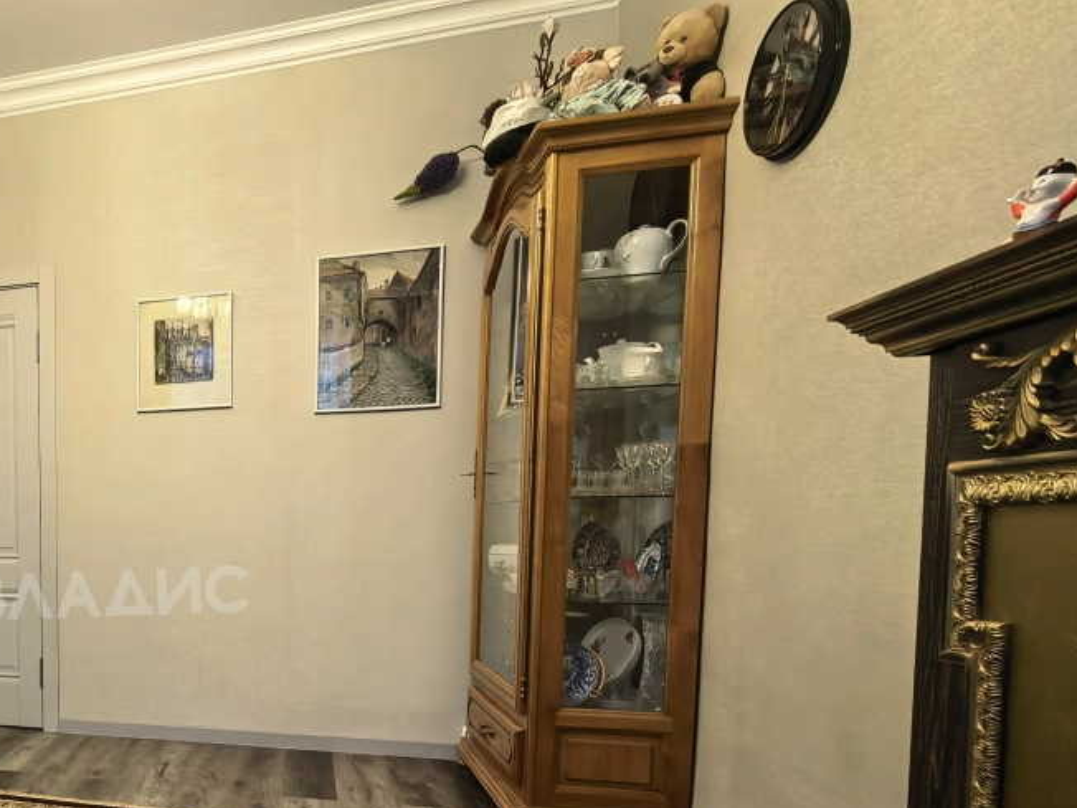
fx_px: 778
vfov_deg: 52.8
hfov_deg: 56.9
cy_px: 591
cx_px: 58
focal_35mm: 25
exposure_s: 1/33.3
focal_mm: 1.95
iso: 800
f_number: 2.2
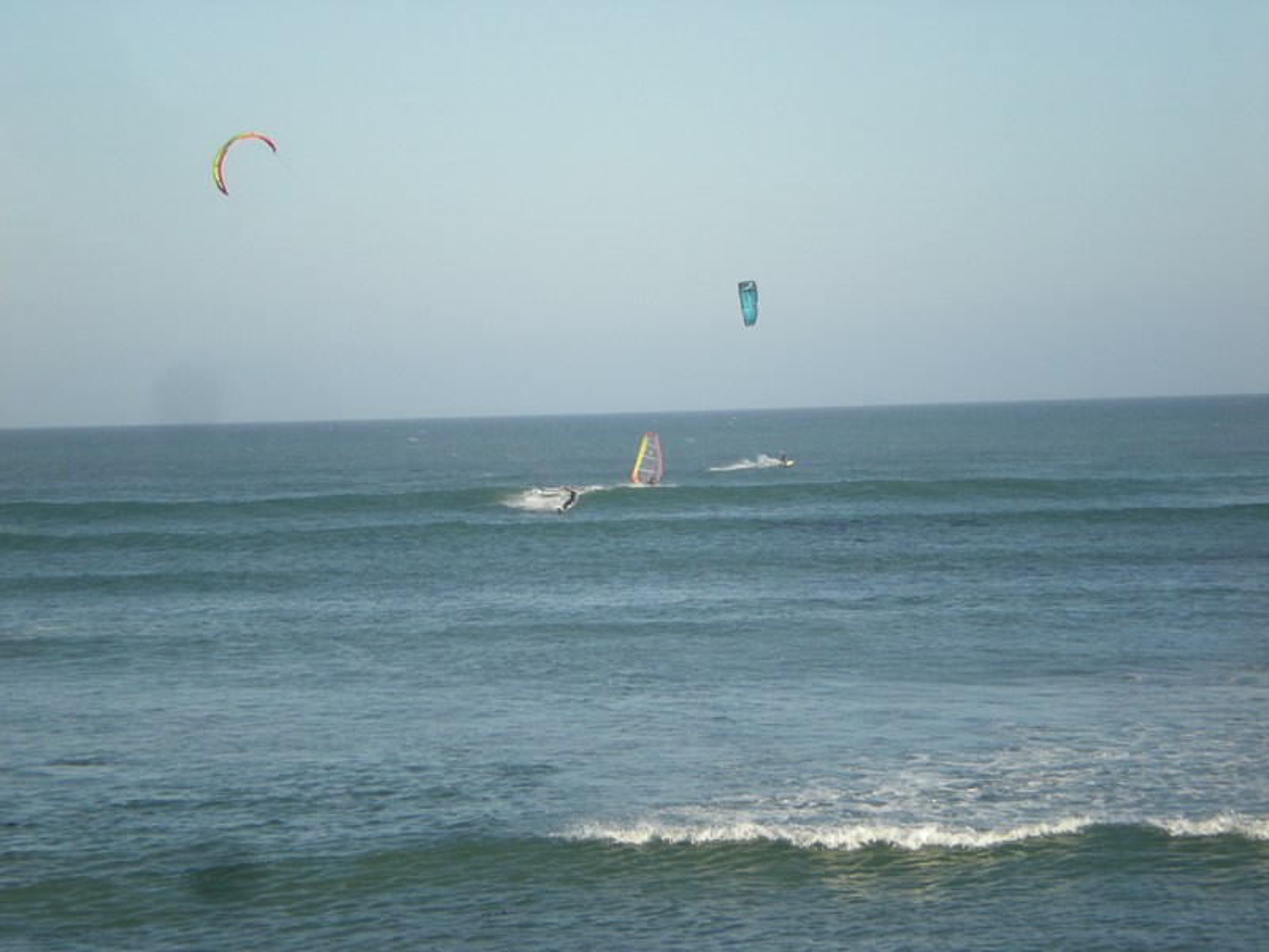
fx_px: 4179
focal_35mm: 114
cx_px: 634
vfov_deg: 13.0
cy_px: 476
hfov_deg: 17.3
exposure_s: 1/136
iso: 50
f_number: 5.9
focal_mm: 18.9
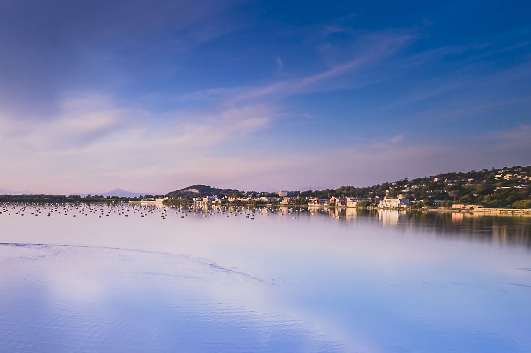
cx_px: -4
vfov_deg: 33.9
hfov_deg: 42.5
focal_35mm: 39
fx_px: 575
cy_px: 233
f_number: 3.5
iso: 220
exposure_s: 1/1600
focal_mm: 18
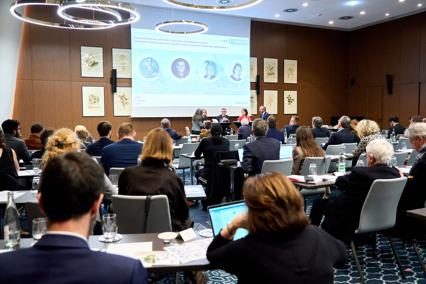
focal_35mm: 31
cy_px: 142
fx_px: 367
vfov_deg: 42.3
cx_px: 213
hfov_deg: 60.3
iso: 3200
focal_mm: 31
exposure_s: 1/125
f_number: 4
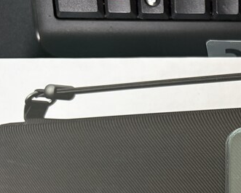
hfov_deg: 25.5
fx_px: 492
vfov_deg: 20.8
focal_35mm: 69
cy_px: 228
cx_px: 266
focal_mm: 5.96
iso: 320
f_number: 1.6
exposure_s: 1/60
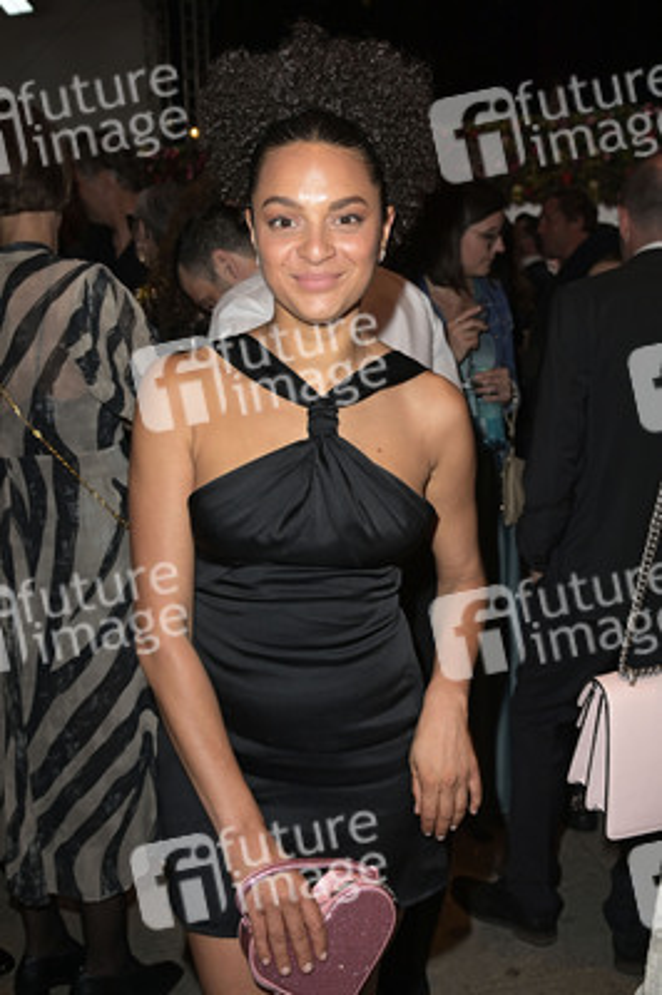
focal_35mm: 35
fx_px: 967
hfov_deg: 37.8
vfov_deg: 54.5
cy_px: 498
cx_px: 331
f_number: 5.6
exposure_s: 1/100
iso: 1000
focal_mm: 35
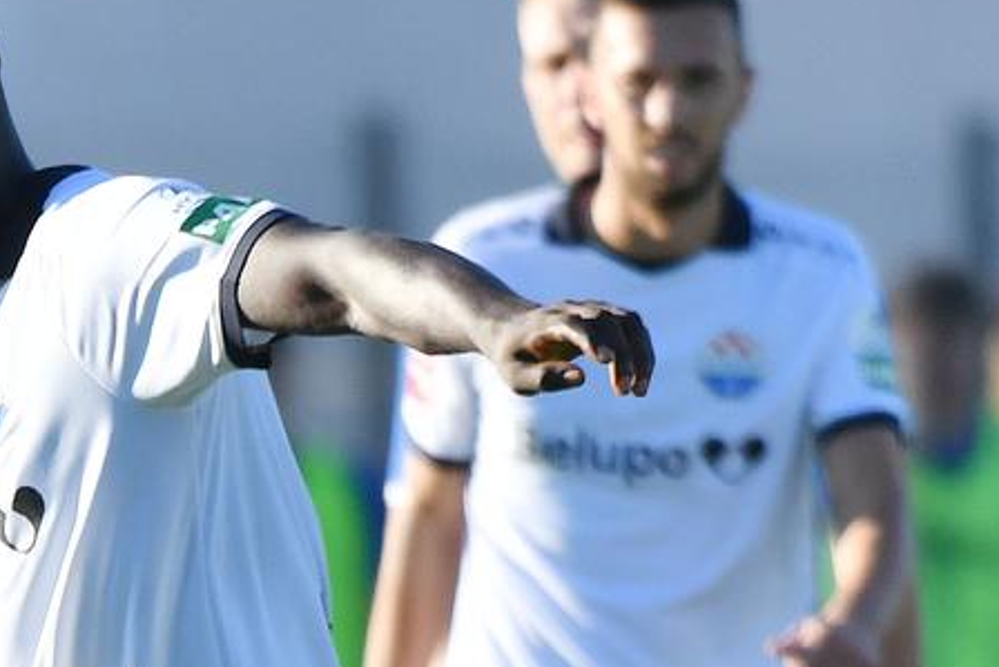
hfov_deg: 1.5
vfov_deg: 1.0
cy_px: 980
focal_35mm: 1356
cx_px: -687
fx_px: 37639
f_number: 5
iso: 400
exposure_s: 1/1250
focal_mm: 380
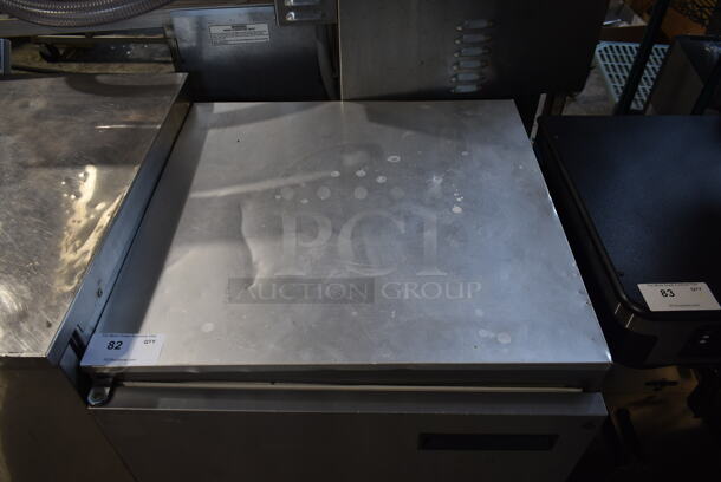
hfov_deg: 67.3
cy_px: 241
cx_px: 360
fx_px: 541
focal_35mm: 27
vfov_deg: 48.0
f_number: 3.5
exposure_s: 1/30
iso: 320
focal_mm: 18
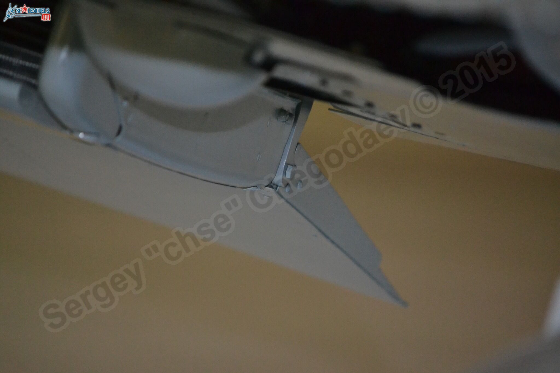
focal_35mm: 390
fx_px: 6066
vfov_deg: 3.5
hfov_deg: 5.3
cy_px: 186
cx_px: 280
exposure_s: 1/60
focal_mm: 260
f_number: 5.6
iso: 3200
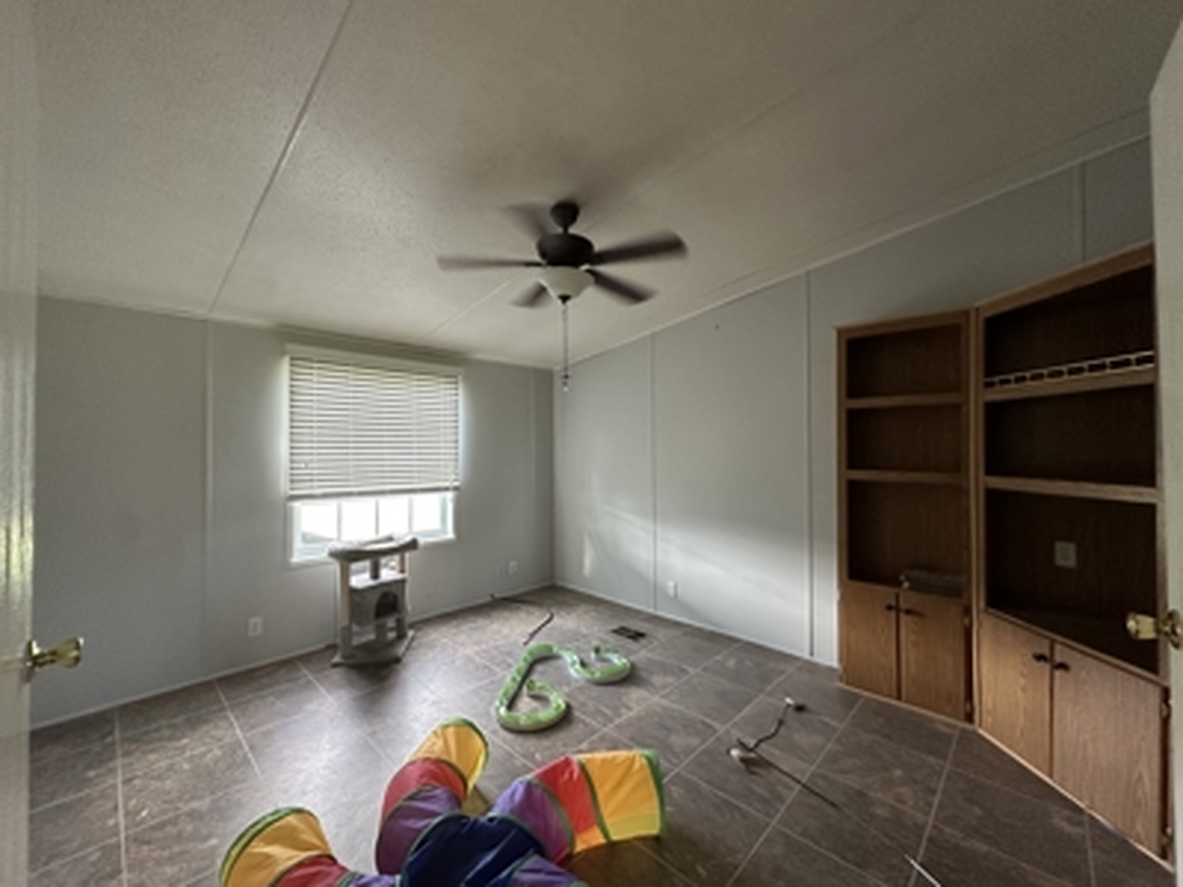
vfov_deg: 85.7
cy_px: 444
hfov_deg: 102.1
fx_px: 478
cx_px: 592
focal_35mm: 14
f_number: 2.2
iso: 400
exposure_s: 1/60
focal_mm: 2.22
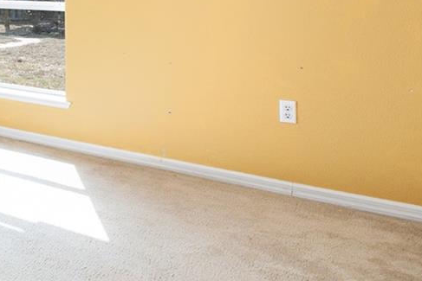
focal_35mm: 46
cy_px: -19
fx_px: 539
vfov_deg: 27.1
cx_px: -133
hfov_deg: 31.9
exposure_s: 1/25
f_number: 7.1
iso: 400
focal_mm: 14
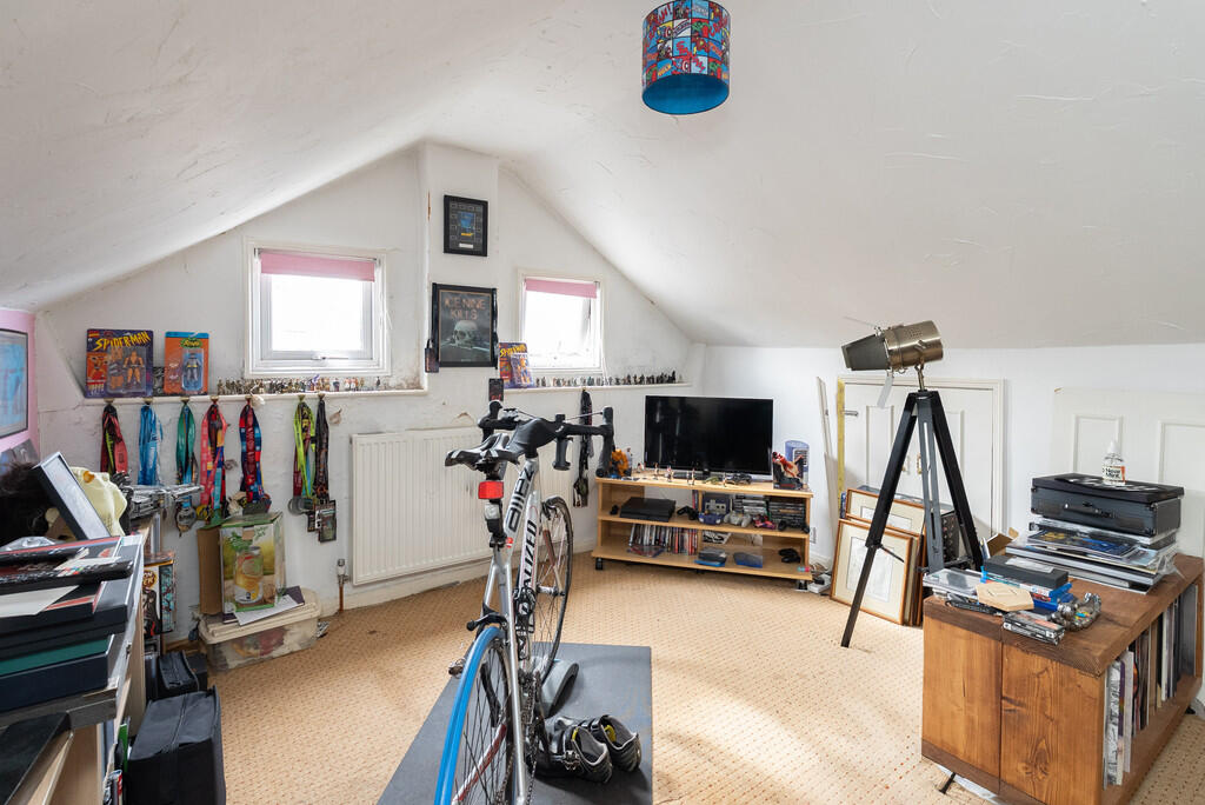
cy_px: 402
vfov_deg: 73.8
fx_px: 536
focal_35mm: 16
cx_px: 602
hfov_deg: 96.7
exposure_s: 1/40
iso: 2000
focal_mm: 16
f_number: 7.1
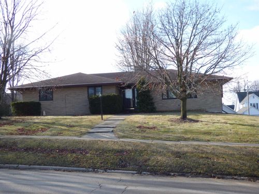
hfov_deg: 41.2
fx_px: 344
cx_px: 130
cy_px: 97
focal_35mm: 46
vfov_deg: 31.5
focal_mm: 8.24
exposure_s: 1/250
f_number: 3.8
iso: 100
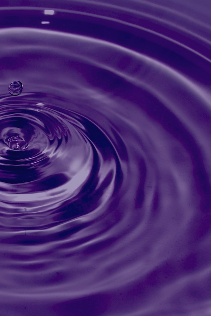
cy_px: 158
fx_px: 1390
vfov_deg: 13.0
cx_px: 27
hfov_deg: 8.7
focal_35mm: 158
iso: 100
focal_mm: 70
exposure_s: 1/200
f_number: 8
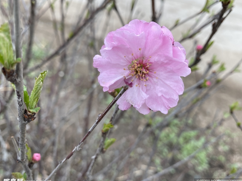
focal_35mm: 27
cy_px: 92
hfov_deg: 65.3
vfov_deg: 51.4
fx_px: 189
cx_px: 125
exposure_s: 1/270
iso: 32
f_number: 1.8
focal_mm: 4.25
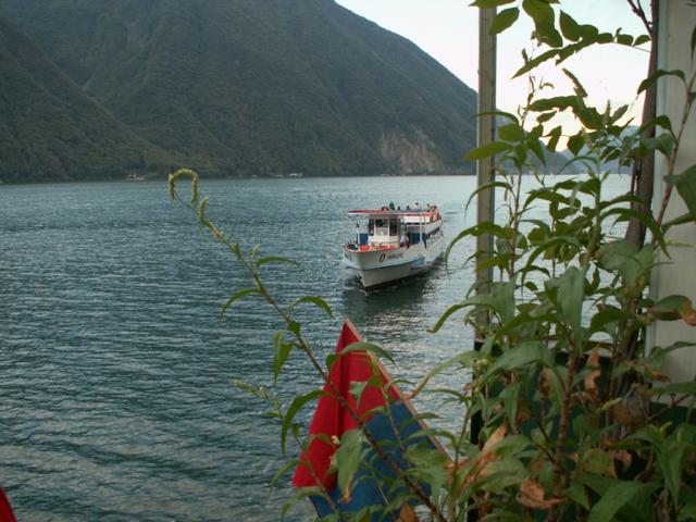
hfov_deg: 52.6
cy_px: 261
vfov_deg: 40.7
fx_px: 704
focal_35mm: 35
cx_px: 348
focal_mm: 5.86
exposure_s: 1/50
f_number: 3.5
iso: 50
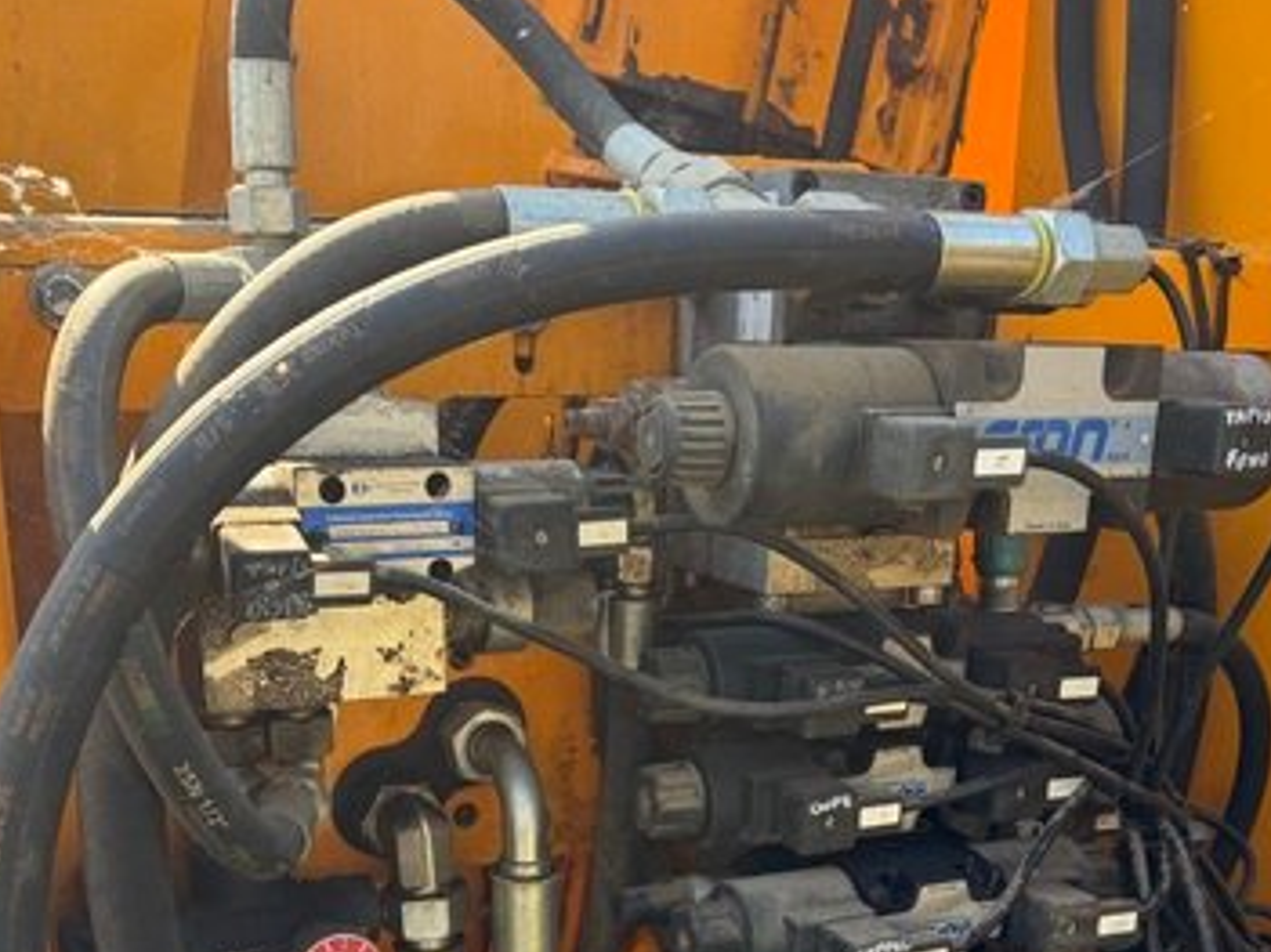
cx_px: 623
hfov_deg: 45.8
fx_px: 1505
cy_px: 771
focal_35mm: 41
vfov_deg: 34.0
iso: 80
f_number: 1.78
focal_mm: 6.76
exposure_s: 1/484
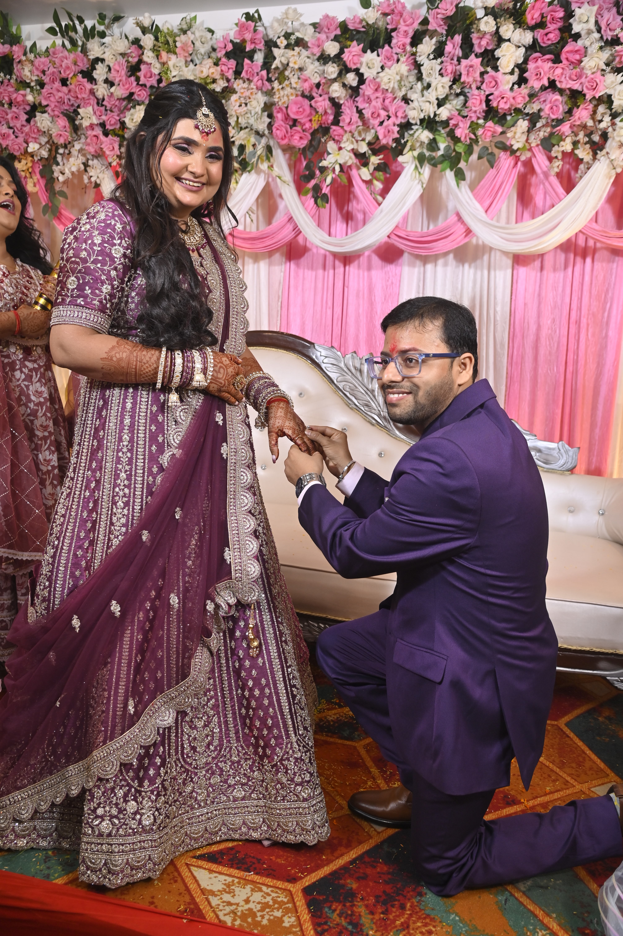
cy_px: 468
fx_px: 780
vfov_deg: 62.0
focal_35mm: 30
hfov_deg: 43.6
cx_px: 312
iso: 400
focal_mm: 30
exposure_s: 1/160
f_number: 5.6
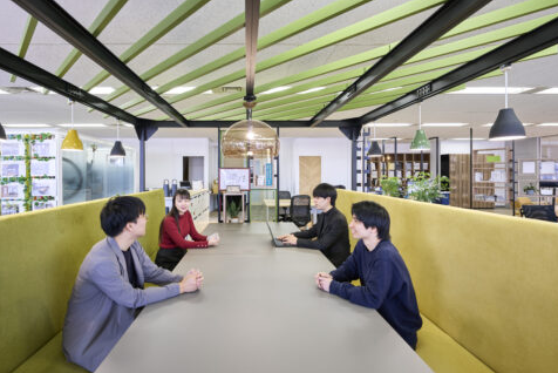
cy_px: 182
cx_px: 250
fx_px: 264
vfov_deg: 70.5
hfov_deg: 92.9
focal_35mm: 17
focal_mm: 15
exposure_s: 1/13
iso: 125
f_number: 4
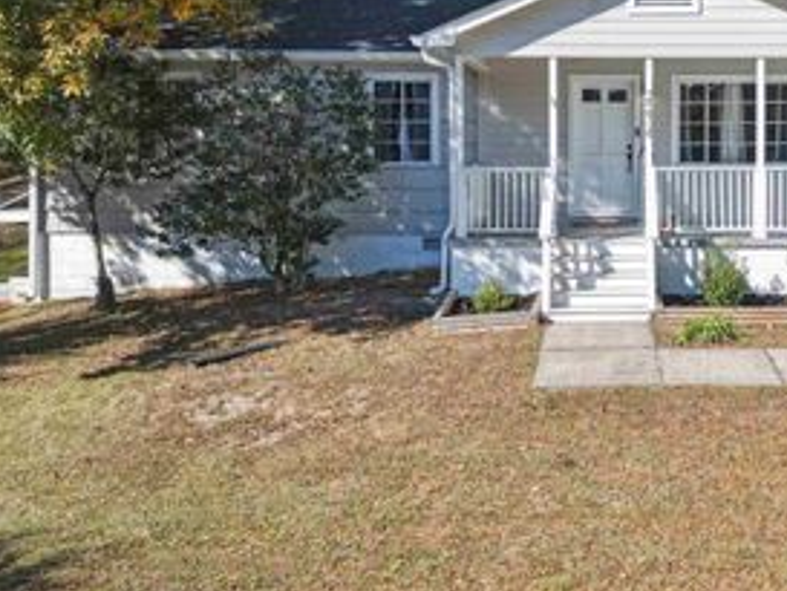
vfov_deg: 32.8
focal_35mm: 44
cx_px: 626
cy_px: 238
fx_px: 1001
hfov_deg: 41.2
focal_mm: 8.7
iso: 210
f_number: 1.8
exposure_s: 1/2500
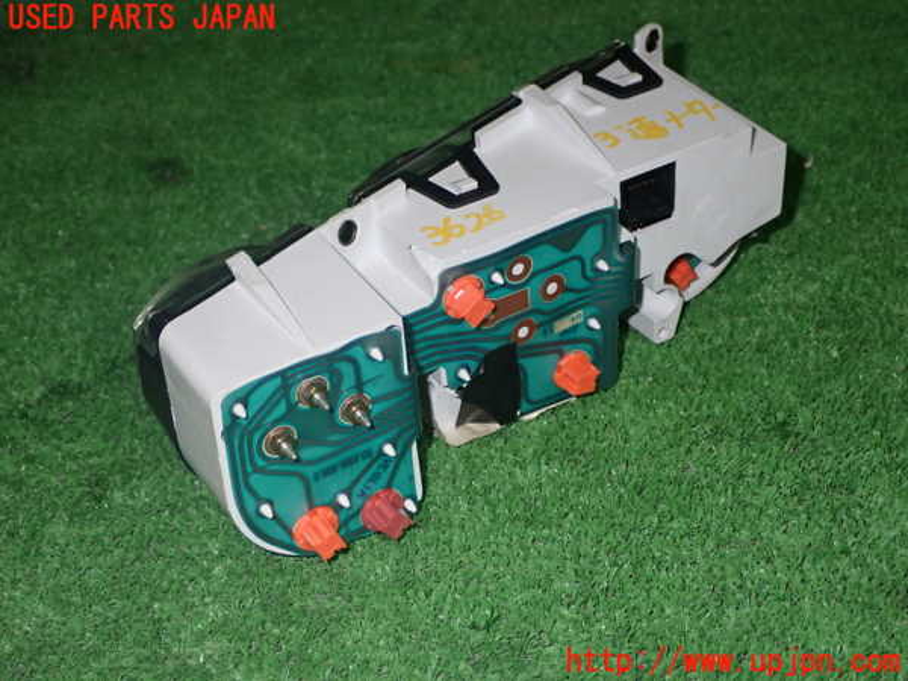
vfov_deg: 27.0
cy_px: 340
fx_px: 1416
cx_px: 454
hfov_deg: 35.5
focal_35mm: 54
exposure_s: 1/50
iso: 400
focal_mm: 9.65
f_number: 10
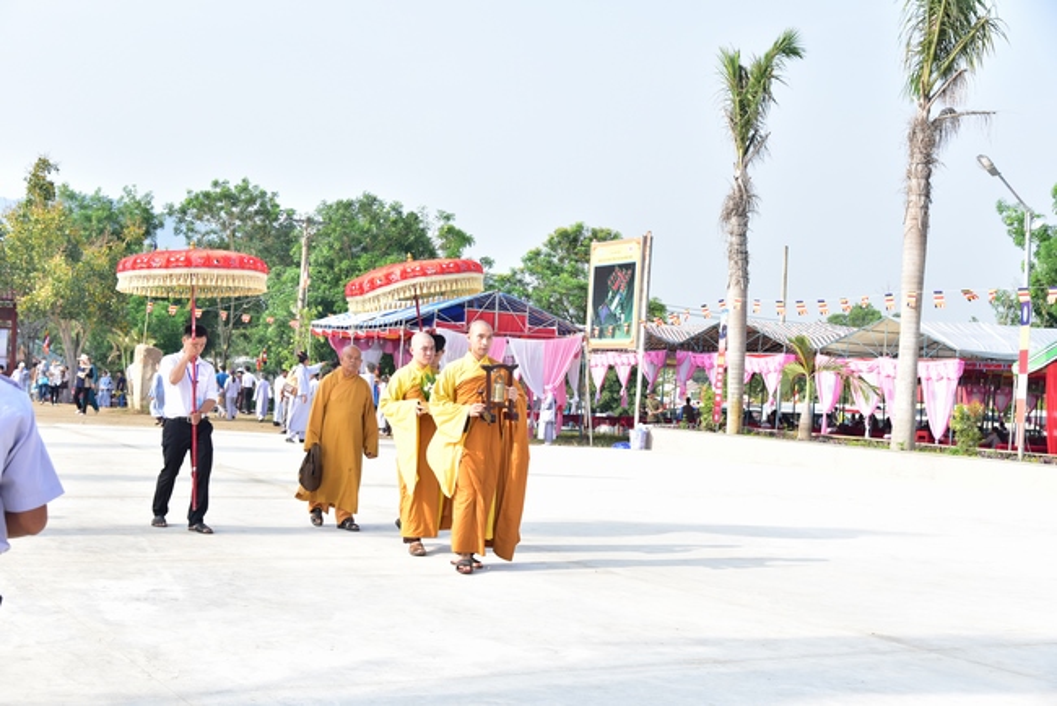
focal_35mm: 48
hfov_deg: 41.1
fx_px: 1410
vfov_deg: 28.1
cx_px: 528
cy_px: 353
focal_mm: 48
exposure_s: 1/200
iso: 200
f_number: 6.3
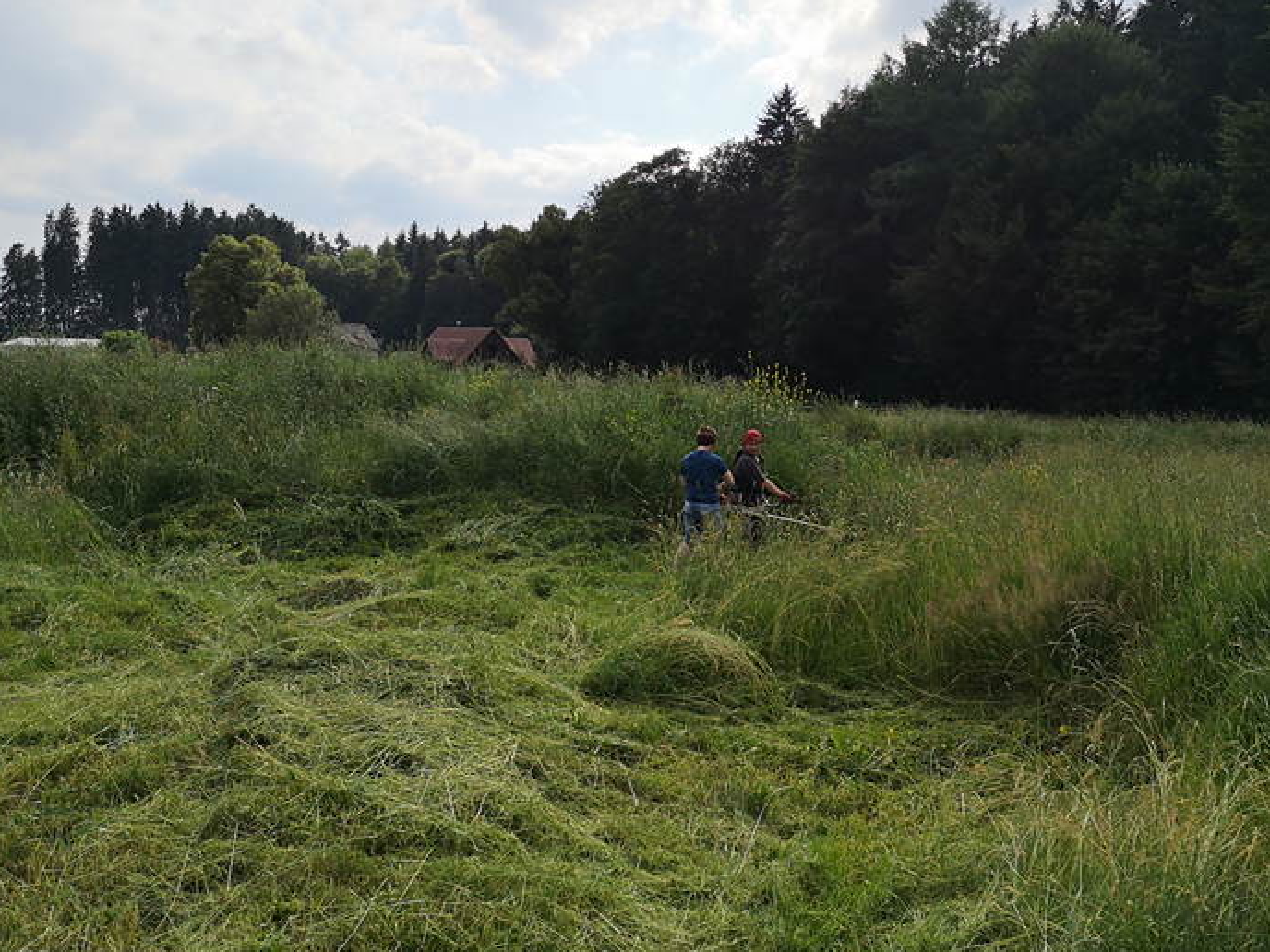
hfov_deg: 53.8
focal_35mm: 34
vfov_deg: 41.8
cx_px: 722
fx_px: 1247
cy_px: 448
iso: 50
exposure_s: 1/4831
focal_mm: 3.95
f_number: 1.8
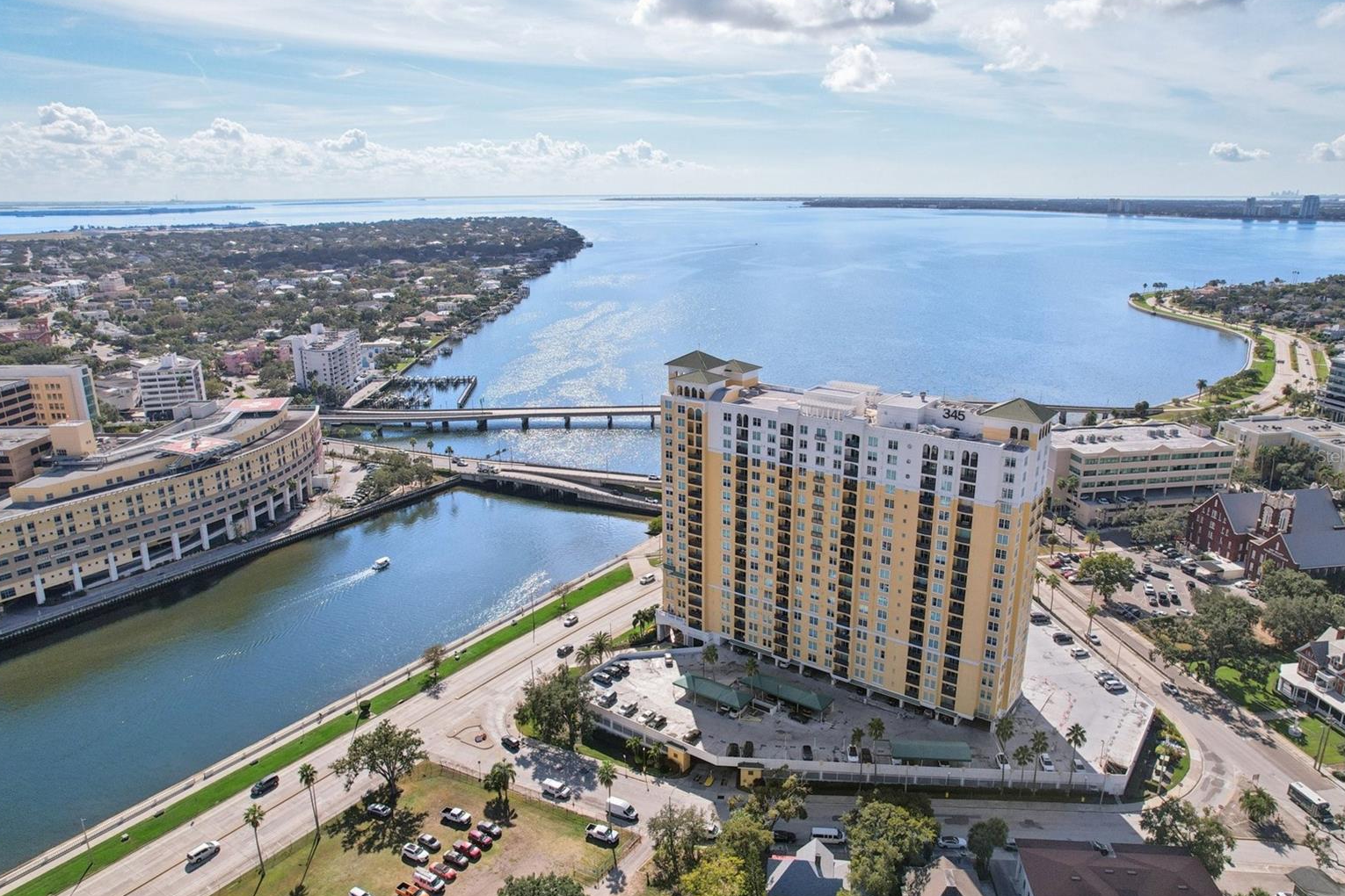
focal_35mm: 23
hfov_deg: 76.1
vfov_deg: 55.1
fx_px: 859
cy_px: 456
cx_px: 692
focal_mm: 8.4
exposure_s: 1/3000
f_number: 2.8
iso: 110
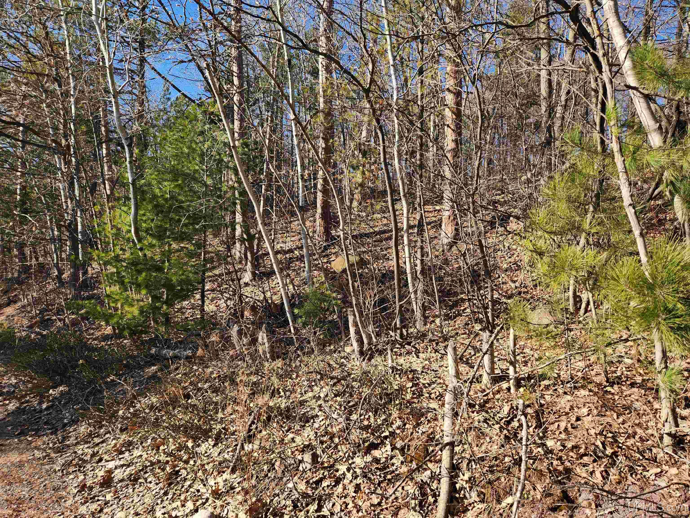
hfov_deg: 73.9
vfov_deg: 58.9
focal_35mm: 23
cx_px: 345
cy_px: 259
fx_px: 458
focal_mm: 5.4
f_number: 1.8
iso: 20
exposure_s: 1/493
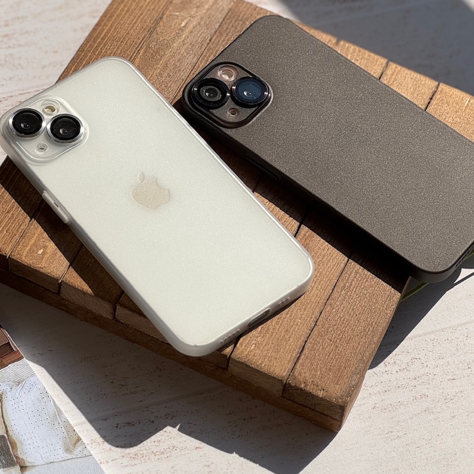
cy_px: 179
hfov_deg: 14.8
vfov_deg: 14.8
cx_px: 228
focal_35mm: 118
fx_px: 1828
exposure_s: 1/1263
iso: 25
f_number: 2.8
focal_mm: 9
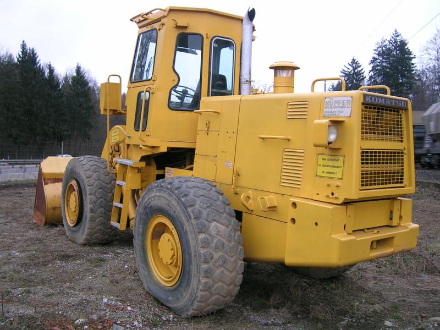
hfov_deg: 52.6
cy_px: 165
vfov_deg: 40.7
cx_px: 220
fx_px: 445
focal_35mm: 35
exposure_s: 1/45.6
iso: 50
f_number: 2.8
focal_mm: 5.4
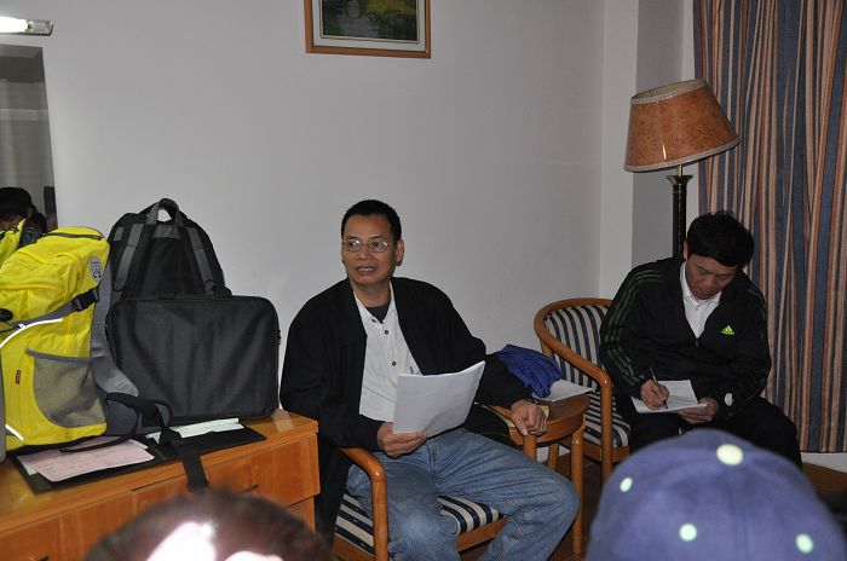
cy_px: 280
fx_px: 916
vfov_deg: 34.1
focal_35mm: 39
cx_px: 424
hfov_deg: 49.6
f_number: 5
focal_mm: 26
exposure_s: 1/60
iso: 1600
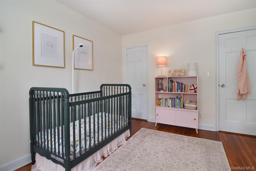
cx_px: 128
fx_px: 117
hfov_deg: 95.0
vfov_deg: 72.0
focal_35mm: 16
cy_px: 86
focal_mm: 11
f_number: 8
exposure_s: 1/80
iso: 640
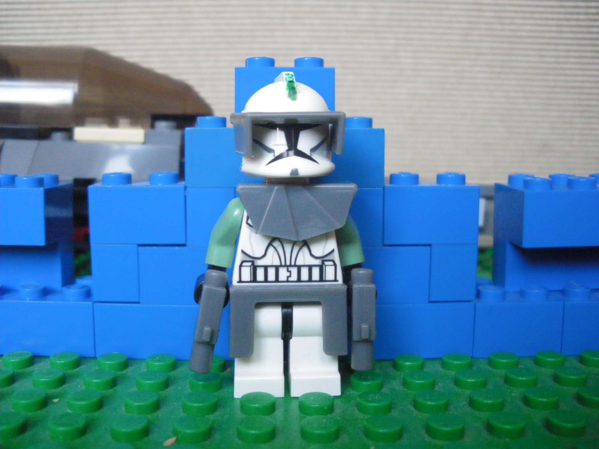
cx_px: 300
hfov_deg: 51.4
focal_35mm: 36
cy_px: 224
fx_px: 623
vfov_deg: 39.7
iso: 800
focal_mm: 6.3
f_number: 3.5
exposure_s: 1/20
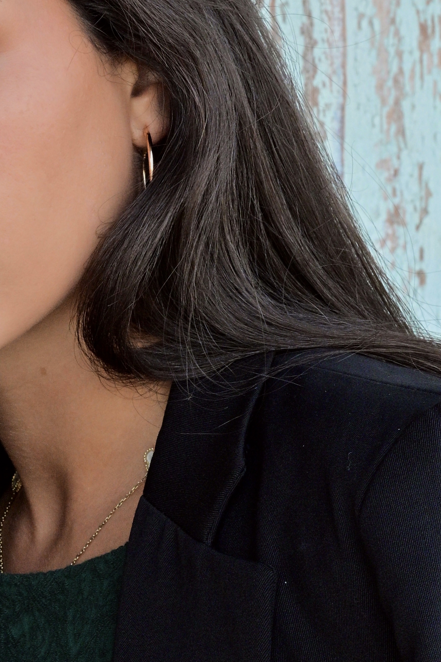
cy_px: 377
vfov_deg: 7.4
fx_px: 5089
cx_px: -52
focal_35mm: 277
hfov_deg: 4.9
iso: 2500
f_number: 20
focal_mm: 120
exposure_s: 1/125
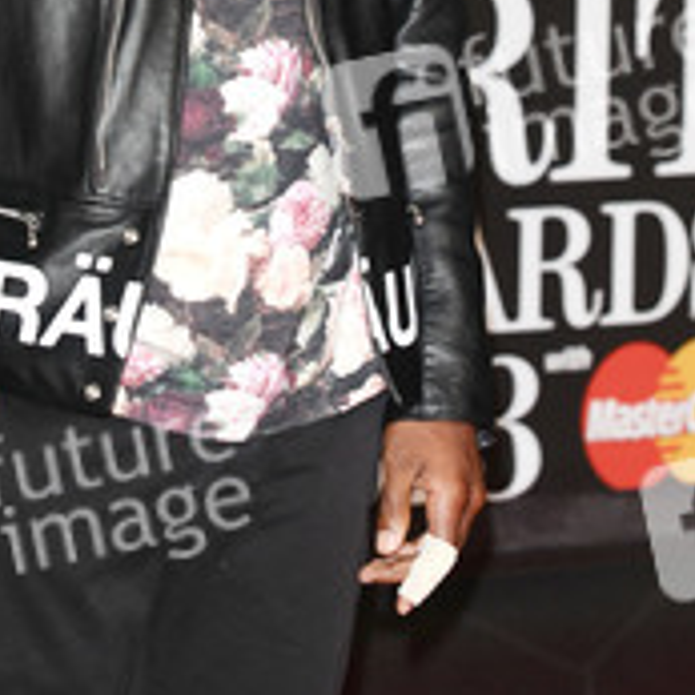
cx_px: 163
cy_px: -96
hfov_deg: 5.3
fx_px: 7496
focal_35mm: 330
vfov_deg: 5.3
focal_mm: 112
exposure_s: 1/160
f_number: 4.5
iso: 320
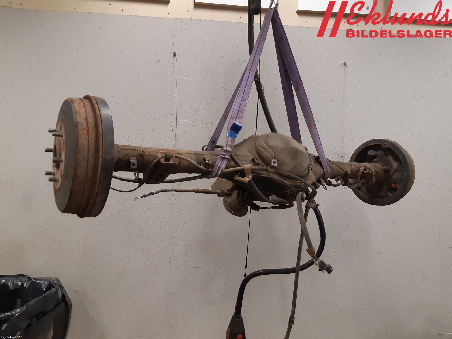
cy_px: 170
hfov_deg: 67.3
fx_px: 339
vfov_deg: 53.1
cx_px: 226
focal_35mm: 26
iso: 160
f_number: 1.7
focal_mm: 3.93
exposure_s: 1/50
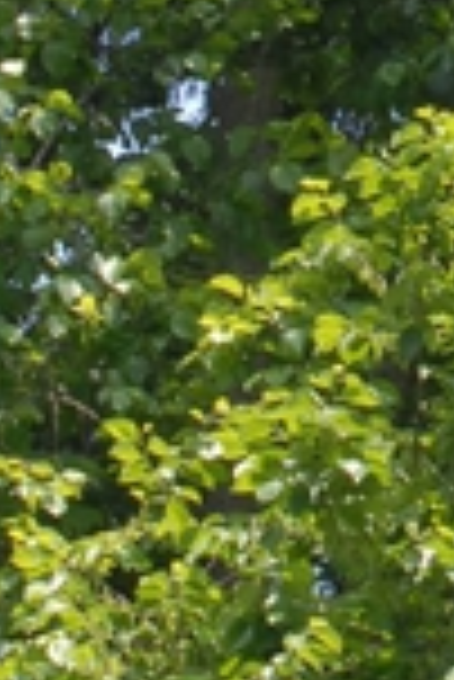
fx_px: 5360
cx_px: 636
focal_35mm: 284
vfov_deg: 7.2
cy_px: -198
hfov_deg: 4.8
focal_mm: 28
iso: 400
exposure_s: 1/200
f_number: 7.1
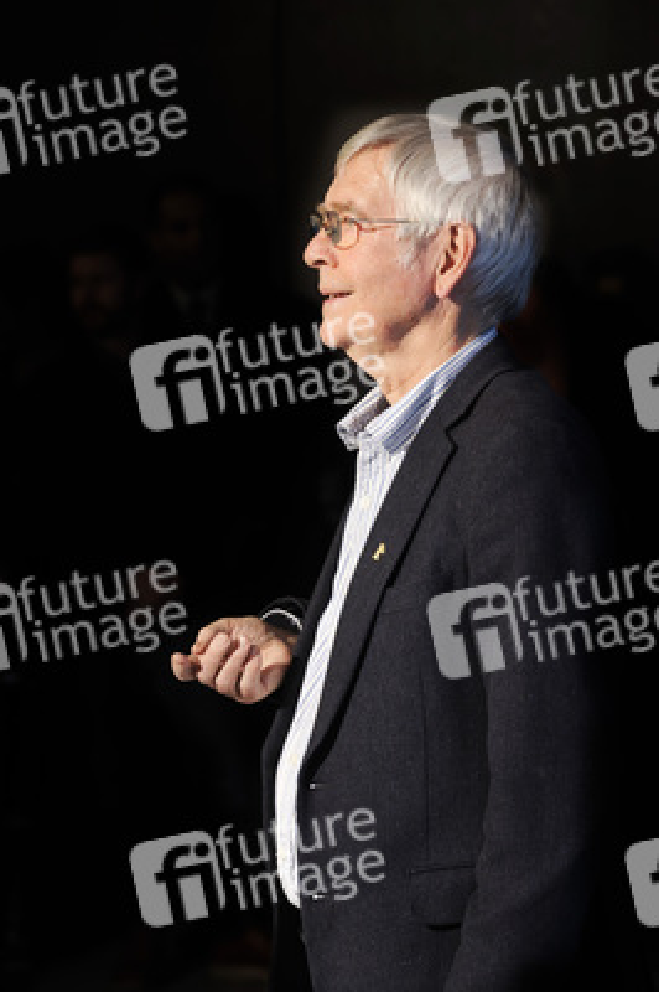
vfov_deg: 15.8
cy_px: 496
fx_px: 3575
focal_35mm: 130
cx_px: 330
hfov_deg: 10.5
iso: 200
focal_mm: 130
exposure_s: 1/200
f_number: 5.6
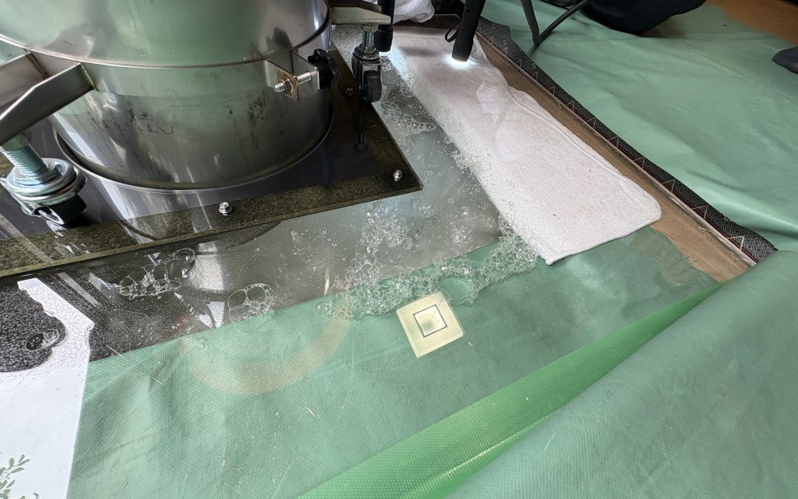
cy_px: 210
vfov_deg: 74.3
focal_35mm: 15
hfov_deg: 101.5
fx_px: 326
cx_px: 403
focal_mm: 2.22
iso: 100
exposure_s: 1/99
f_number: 2.2
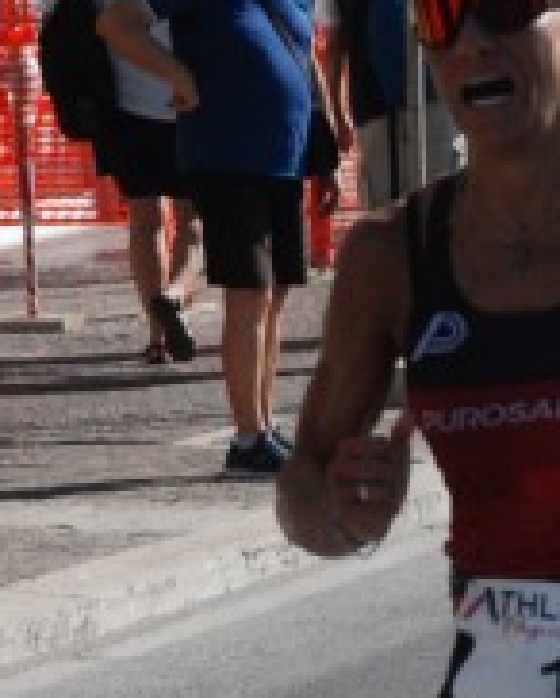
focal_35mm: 372
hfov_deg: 4.2
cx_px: 362
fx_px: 7694
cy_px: 725
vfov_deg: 5.2
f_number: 8
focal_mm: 80
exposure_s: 1/2000
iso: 1000
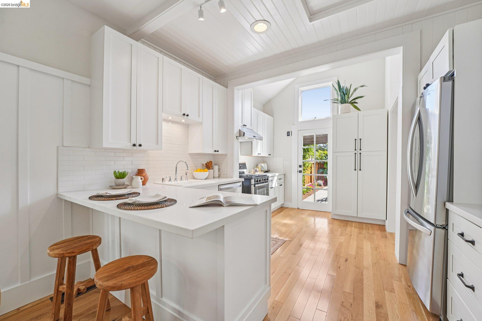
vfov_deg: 81.2
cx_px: 241
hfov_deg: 104.3
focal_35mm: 14
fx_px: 187
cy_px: 160
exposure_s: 1/60
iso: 640
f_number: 8
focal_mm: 14
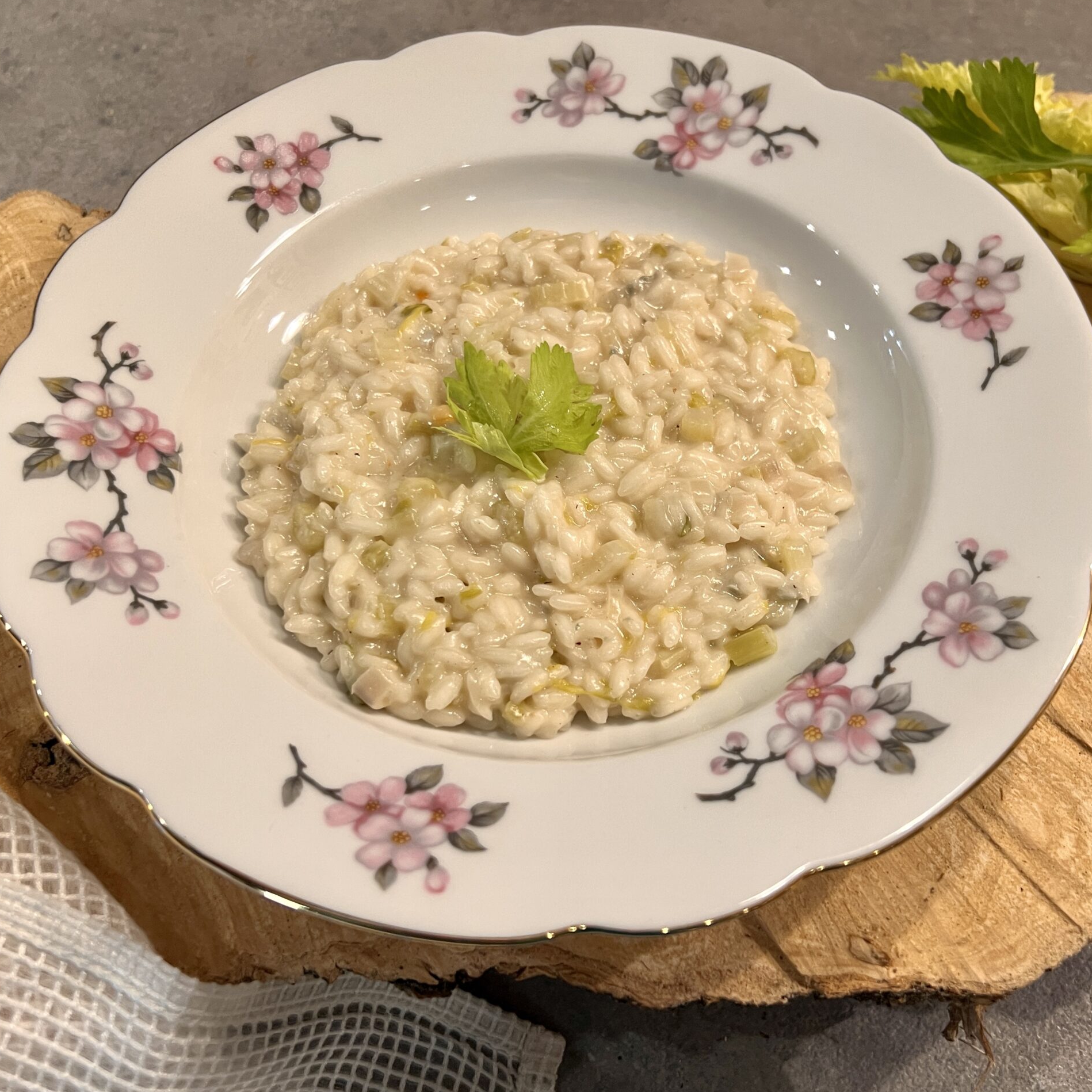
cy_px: 544
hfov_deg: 52.5
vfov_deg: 52.5
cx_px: 590
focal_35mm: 31
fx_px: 1106
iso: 100
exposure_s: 1/50
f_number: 1.5
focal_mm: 5.7
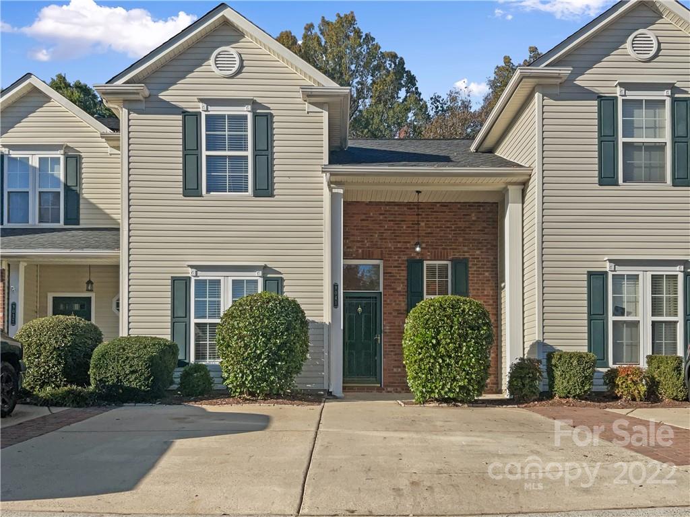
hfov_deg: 61.7
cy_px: 258
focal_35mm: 29
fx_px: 578
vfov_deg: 48.2
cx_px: 345
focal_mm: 3
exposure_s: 1/2400
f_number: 1.8
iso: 16
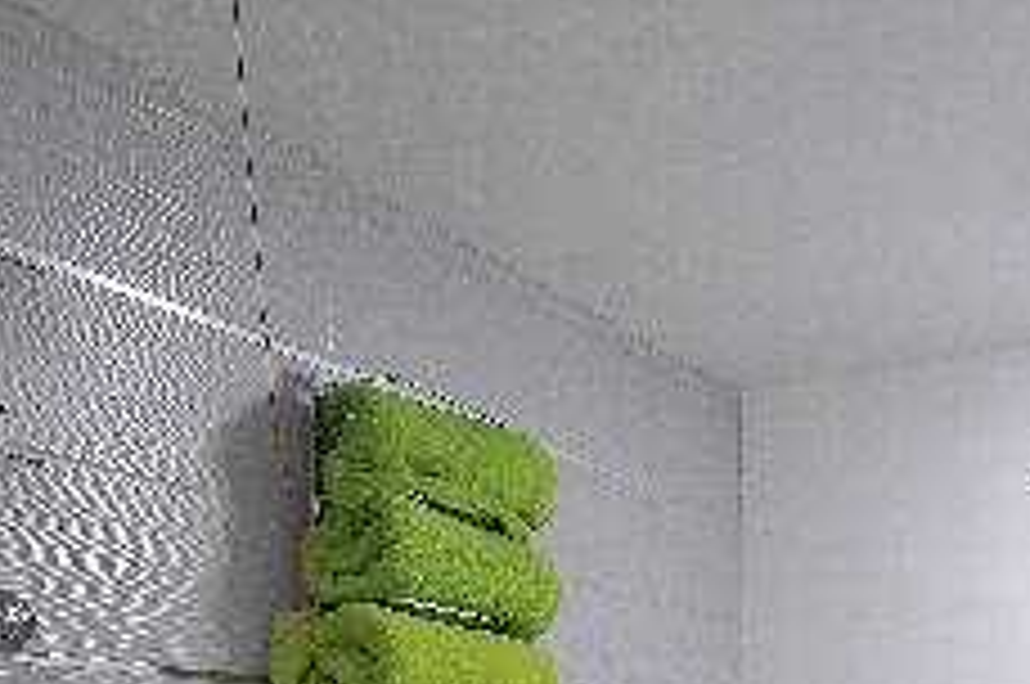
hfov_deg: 39.5
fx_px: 1237
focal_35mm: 43
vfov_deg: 27.2
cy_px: 821
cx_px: 1043
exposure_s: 1/5
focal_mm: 11
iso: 400
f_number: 9
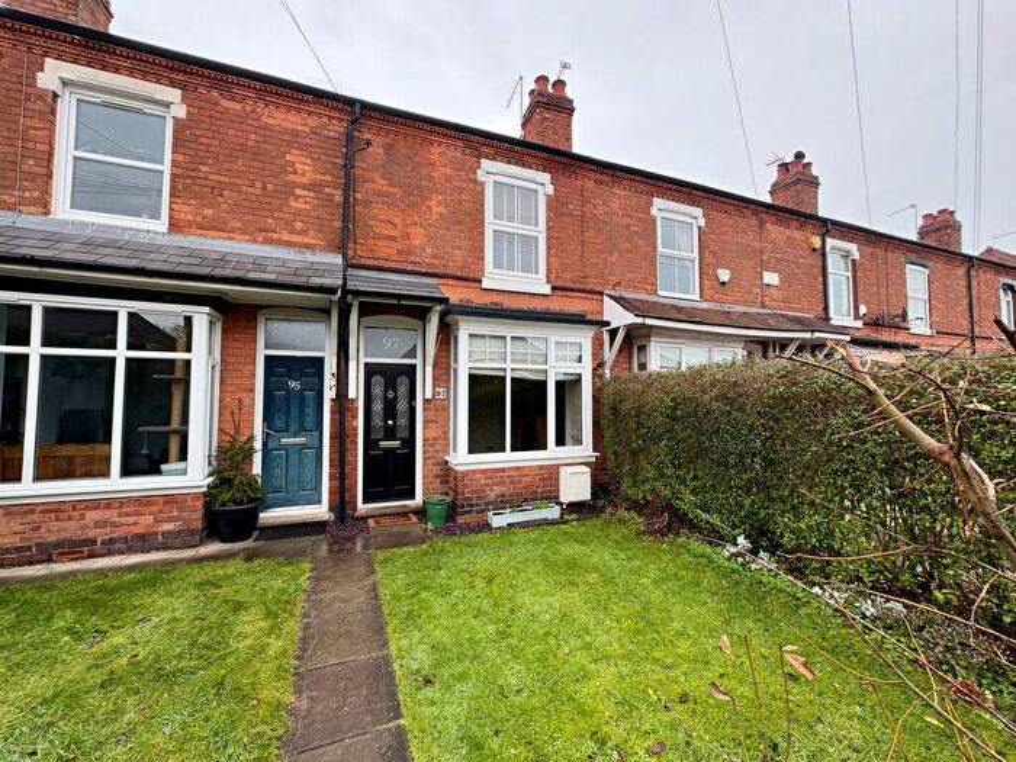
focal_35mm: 14
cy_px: 381
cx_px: 508
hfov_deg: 102.1
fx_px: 411
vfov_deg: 85.7
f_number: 2.2
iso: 80
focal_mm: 2.22
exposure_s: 1/99
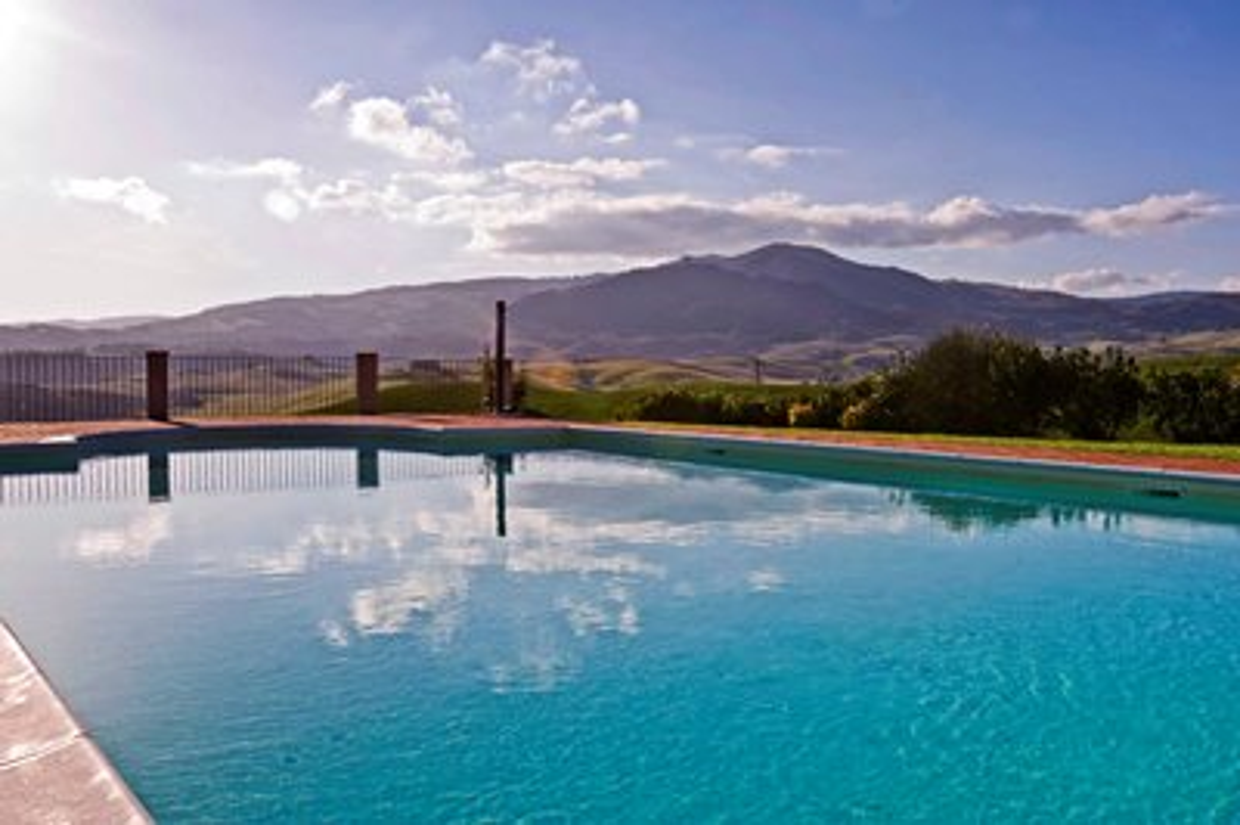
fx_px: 1205
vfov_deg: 37.8
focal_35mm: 35
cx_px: 620
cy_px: 412
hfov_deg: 54.5
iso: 200
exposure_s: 1/60
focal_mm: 35
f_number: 22
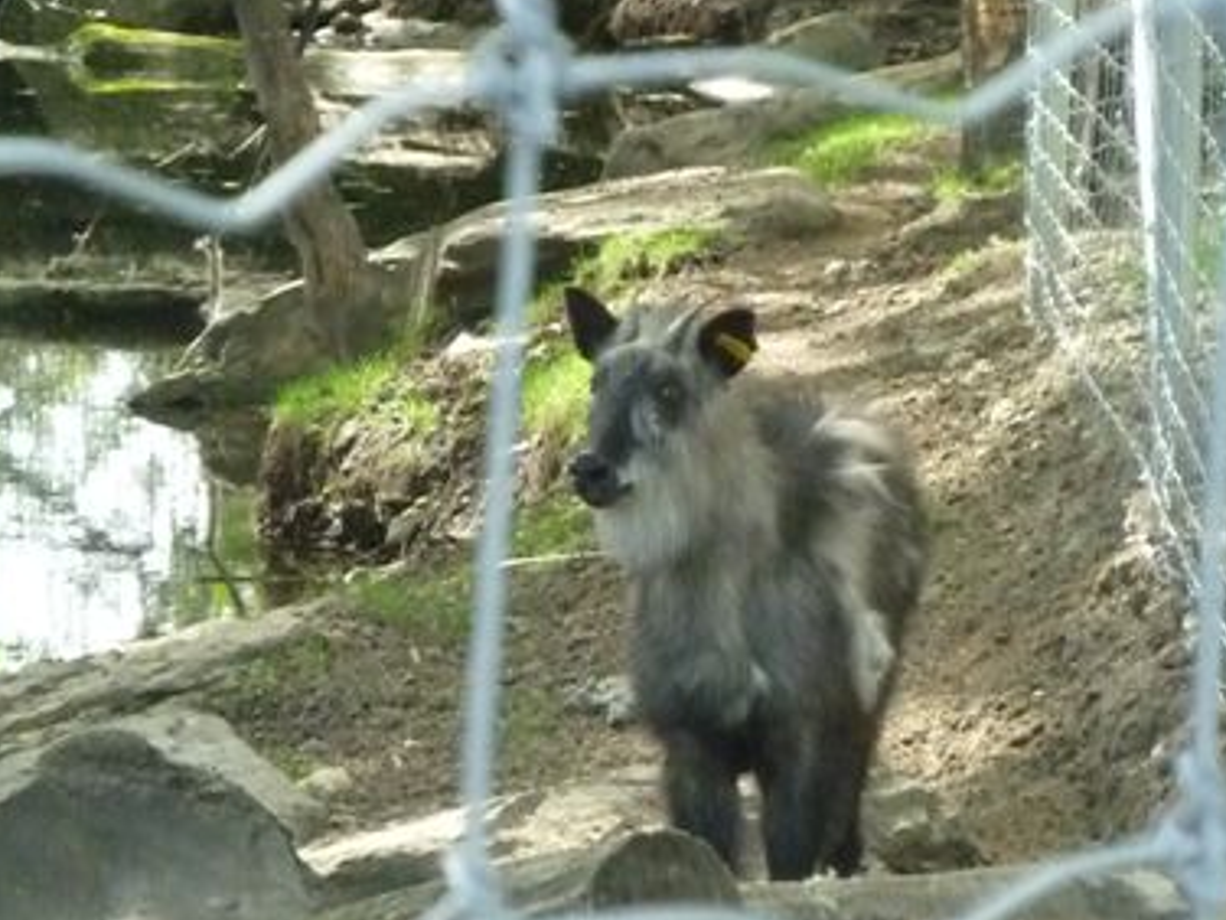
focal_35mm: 340
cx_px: 695
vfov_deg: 4.4
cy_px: 584
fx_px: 12042
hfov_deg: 5.8
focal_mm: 36
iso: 1600
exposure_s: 1/400
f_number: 5.9
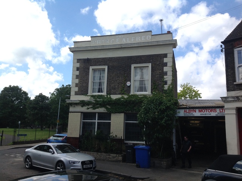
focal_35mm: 35
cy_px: 90
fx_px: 244
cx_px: 121
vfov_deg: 40.6
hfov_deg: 52.7
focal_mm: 4.28
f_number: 2.4
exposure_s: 1/1592
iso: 50
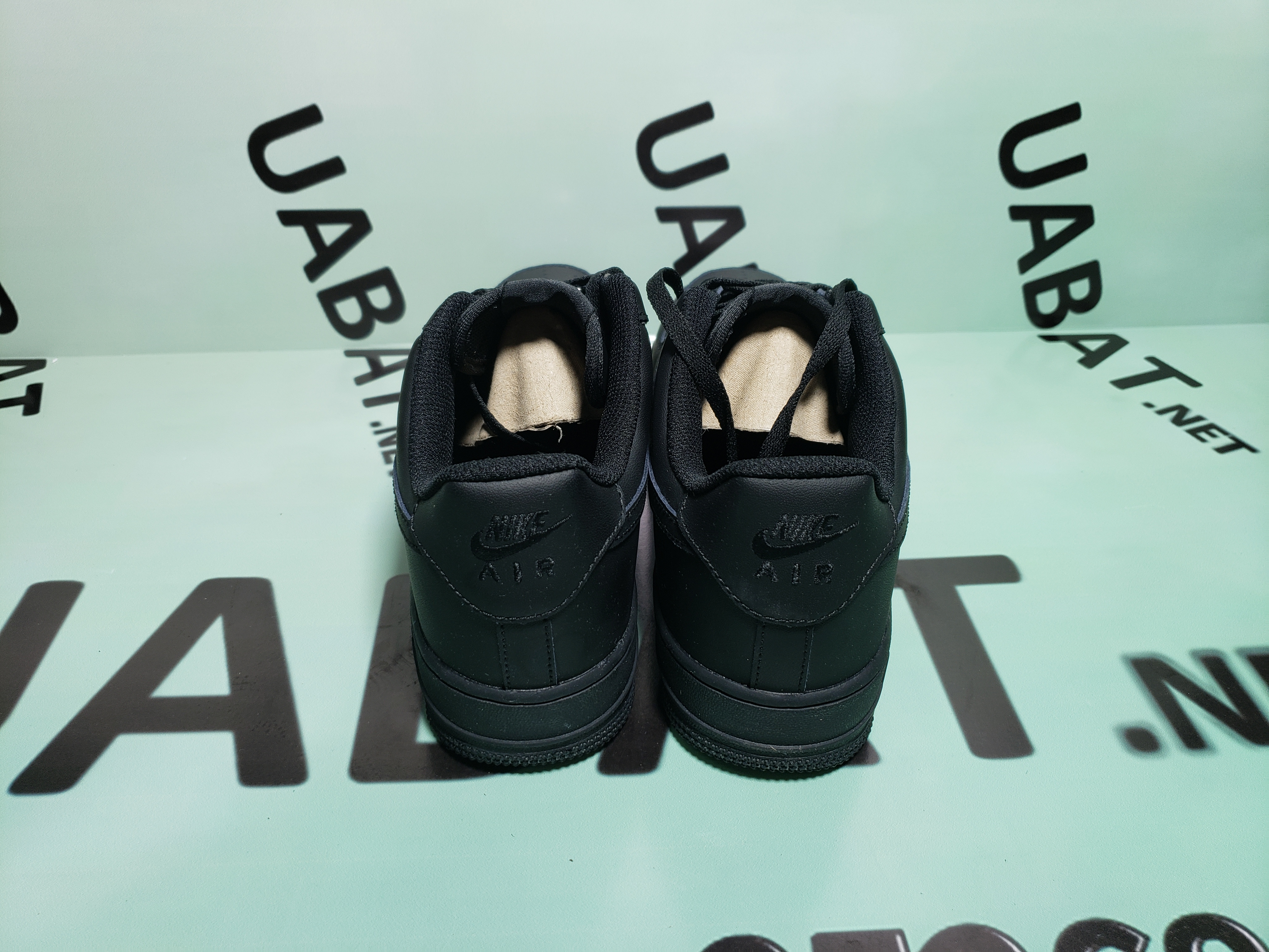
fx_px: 953
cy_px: 476
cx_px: 634
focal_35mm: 26
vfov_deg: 53.1
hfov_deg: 67.3
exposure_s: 1/202
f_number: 1.5
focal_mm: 4.3
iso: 50
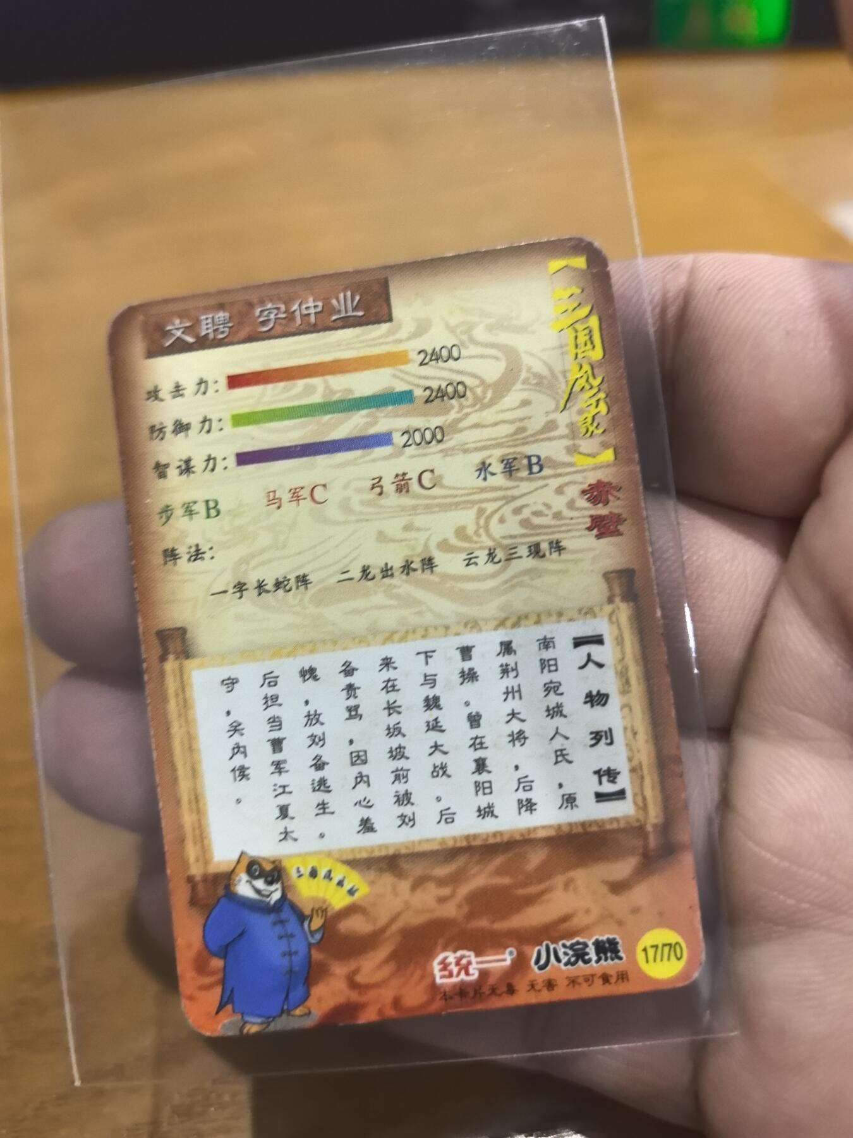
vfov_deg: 65.3
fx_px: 887
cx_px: 426
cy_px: 569
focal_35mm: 27
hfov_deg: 51.4
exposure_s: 1/25
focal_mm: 6.98
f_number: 2
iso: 800
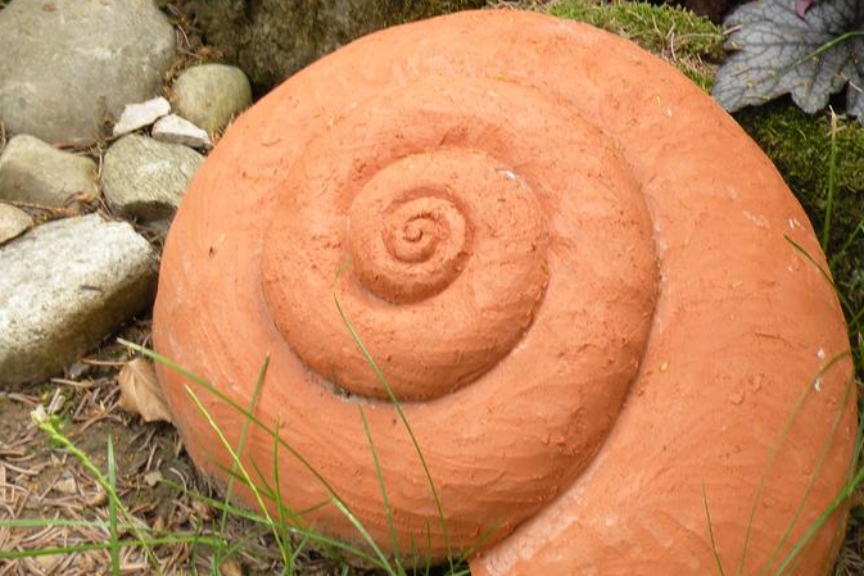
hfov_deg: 38.4
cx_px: 583
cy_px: 177
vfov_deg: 26.3
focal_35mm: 51
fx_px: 1224
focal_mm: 5.8
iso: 64
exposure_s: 1/84.1
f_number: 4.5
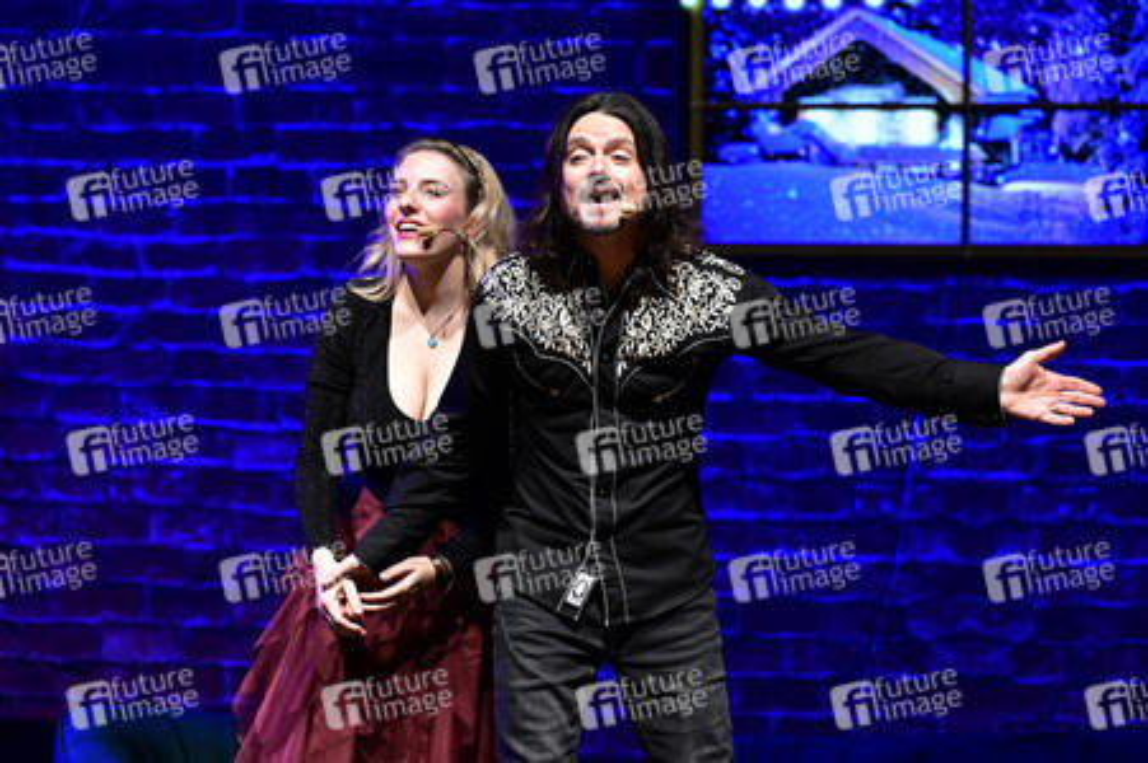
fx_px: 6373
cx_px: 574
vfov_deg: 6.9
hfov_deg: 10.3
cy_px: 382
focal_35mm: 200
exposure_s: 1/320
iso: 3200
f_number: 4.5
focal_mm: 200
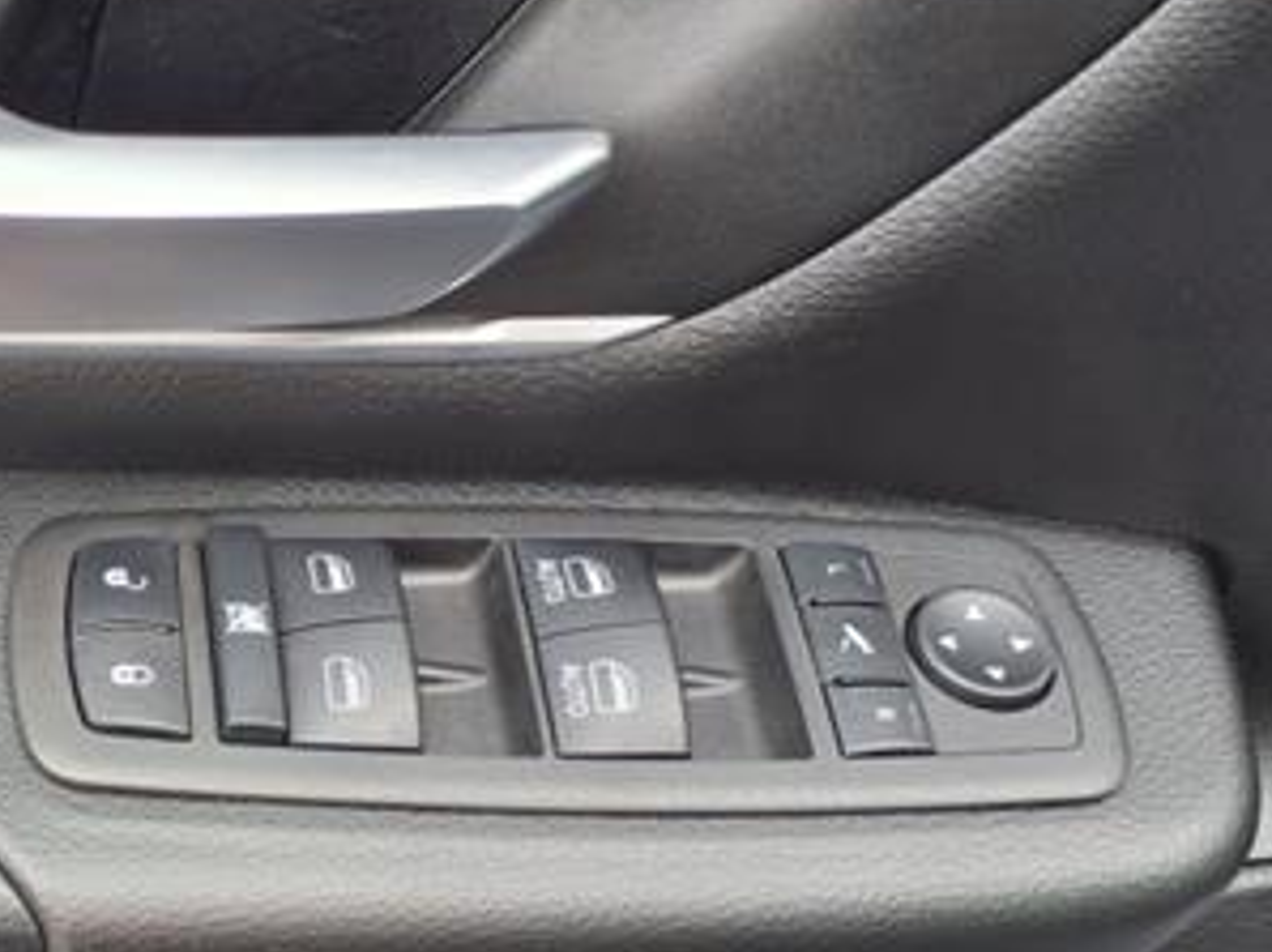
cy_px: 619
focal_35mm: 58
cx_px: 111
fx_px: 2130
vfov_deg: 25.1
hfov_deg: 31.6
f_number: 1.9
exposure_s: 1/120
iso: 40
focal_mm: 3.58
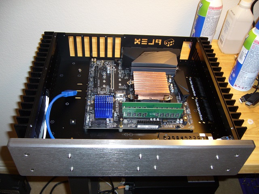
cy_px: 97
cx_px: 130
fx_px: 262
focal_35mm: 35
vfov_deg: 40.7
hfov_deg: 52.6
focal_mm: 5.8
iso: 100
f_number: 2.8
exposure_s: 1/30
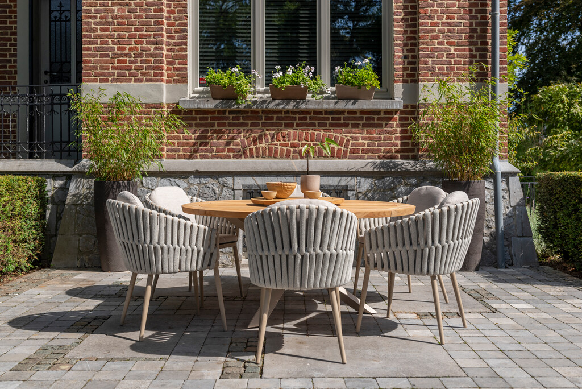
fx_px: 647
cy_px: 194
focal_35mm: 40
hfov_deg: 48.4
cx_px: 291
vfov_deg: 33.4
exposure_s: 1/1000
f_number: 4
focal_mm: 40
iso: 160
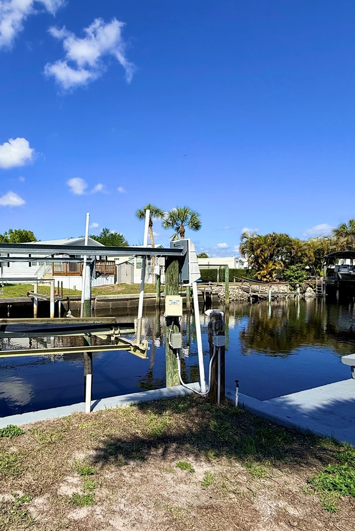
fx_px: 310
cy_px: 273
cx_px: 85
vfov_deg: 81.2
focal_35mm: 21
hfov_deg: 56.4
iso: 50
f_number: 2.2
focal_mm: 2.22
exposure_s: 1/3891
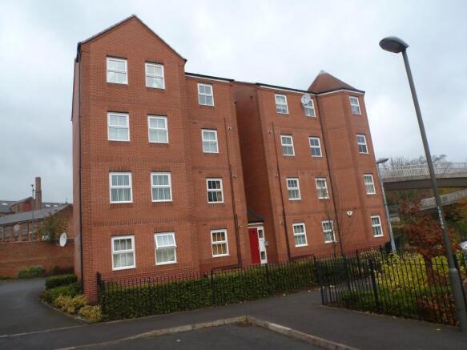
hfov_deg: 71.6
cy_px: 175
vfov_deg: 56.8
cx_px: 234
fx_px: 324
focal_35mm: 24
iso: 100
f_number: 3.3
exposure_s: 1/60
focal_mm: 4.3
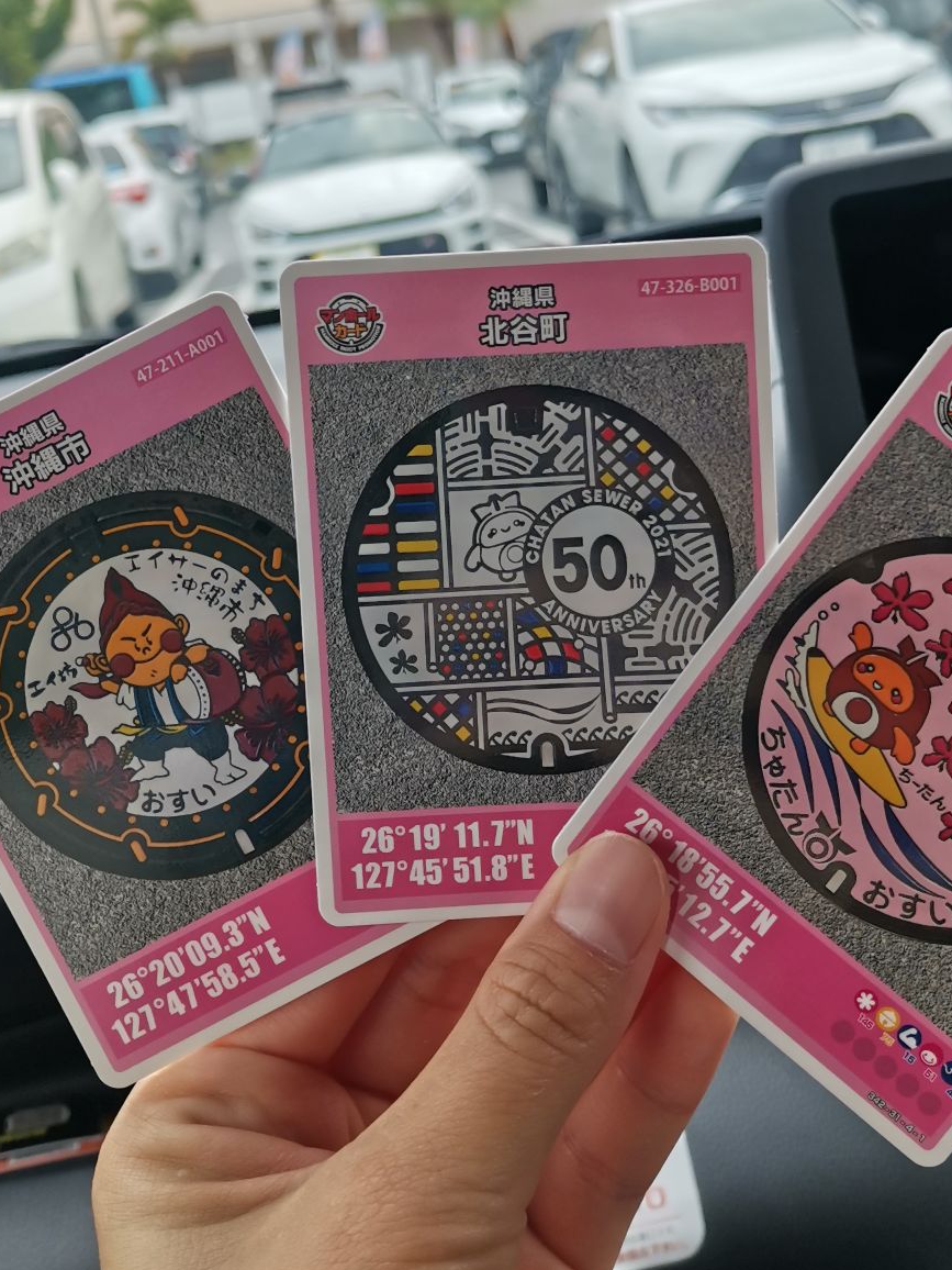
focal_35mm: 45
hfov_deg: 32.1
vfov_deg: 41.7
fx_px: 1650
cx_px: 589
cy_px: 448
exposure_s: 1/254
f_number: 1.8
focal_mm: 4.75
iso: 50
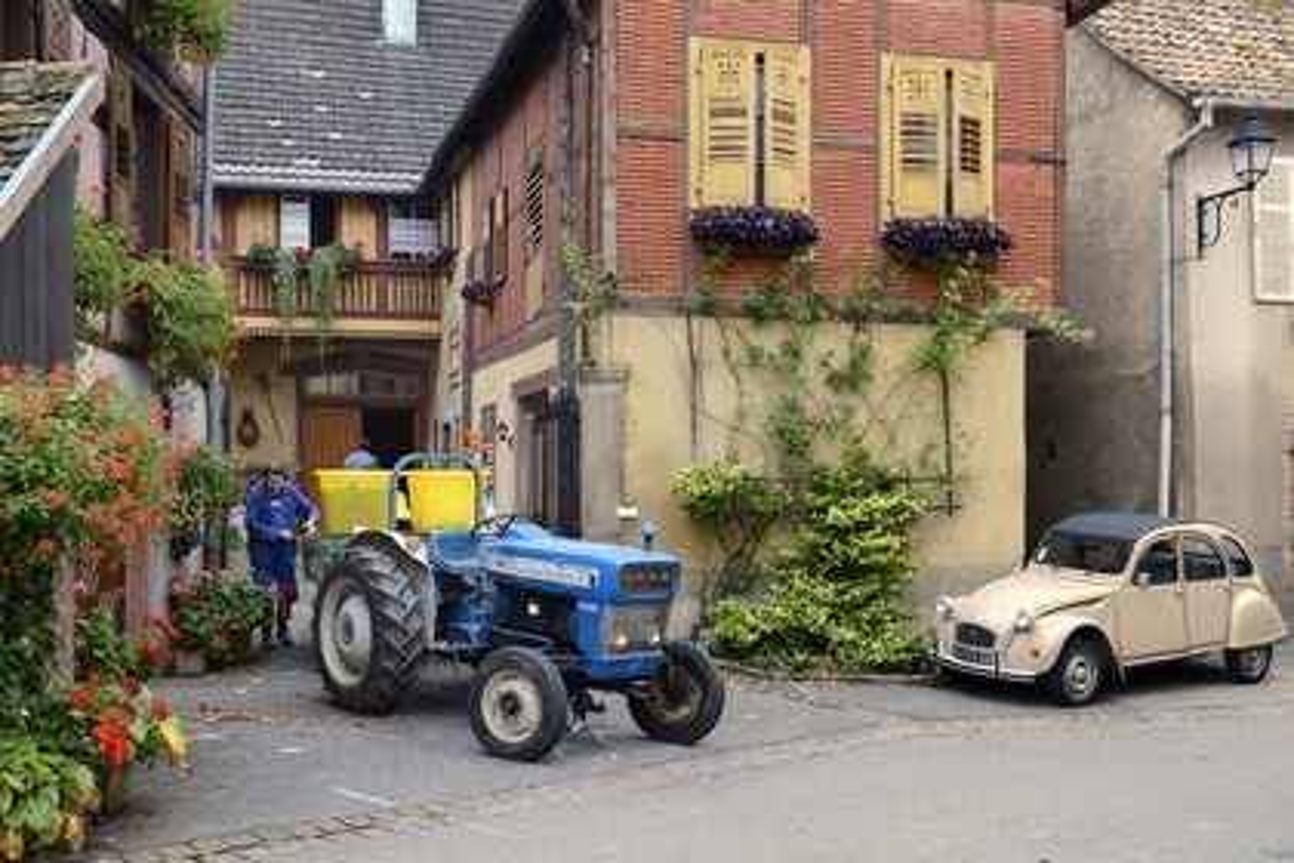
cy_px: 432
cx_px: 647
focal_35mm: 35
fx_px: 1258
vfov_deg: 37.9
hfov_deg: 54.4
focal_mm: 35
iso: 800
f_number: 4.5
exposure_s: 1/80
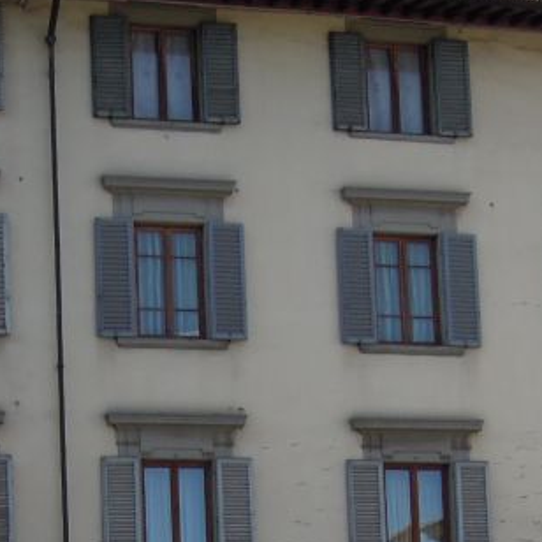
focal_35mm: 91
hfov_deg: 19.0
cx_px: 132
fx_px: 1612
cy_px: 635
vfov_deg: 18.2
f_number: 3
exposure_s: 1/1250
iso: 160
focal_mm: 5.5
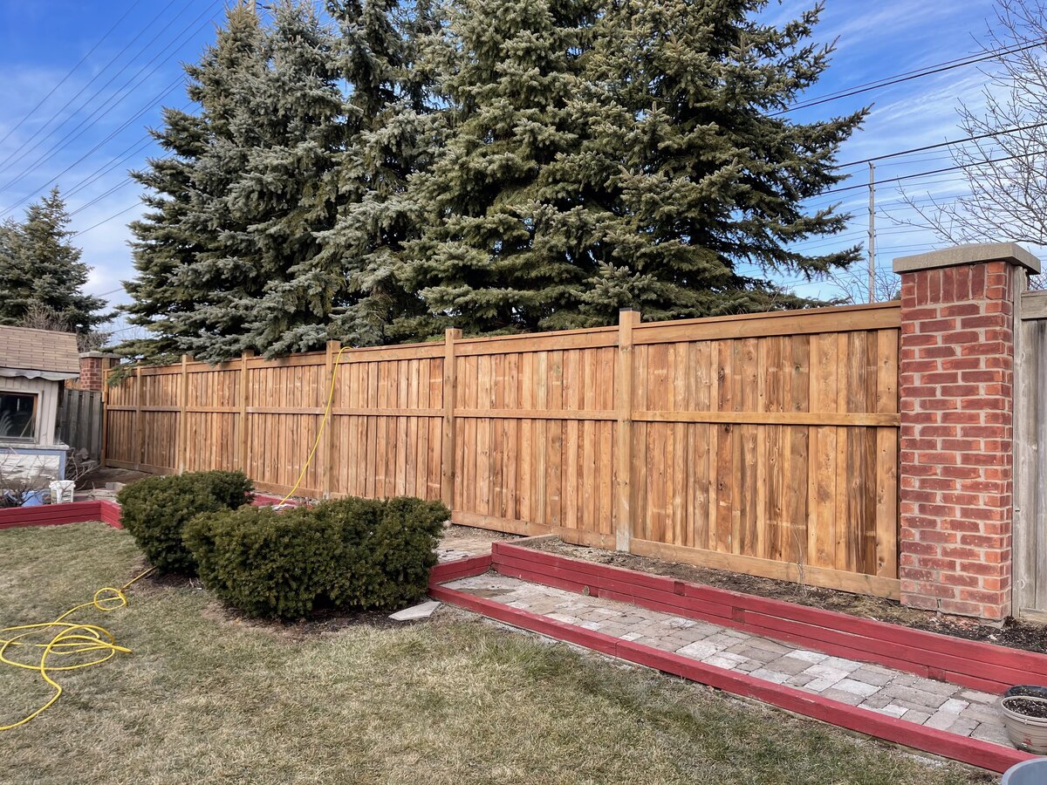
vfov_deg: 53.1
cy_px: 392
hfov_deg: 67.3
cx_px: 524
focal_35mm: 26
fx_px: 786
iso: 32
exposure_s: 1/540
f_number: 1.6
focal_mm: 5.1
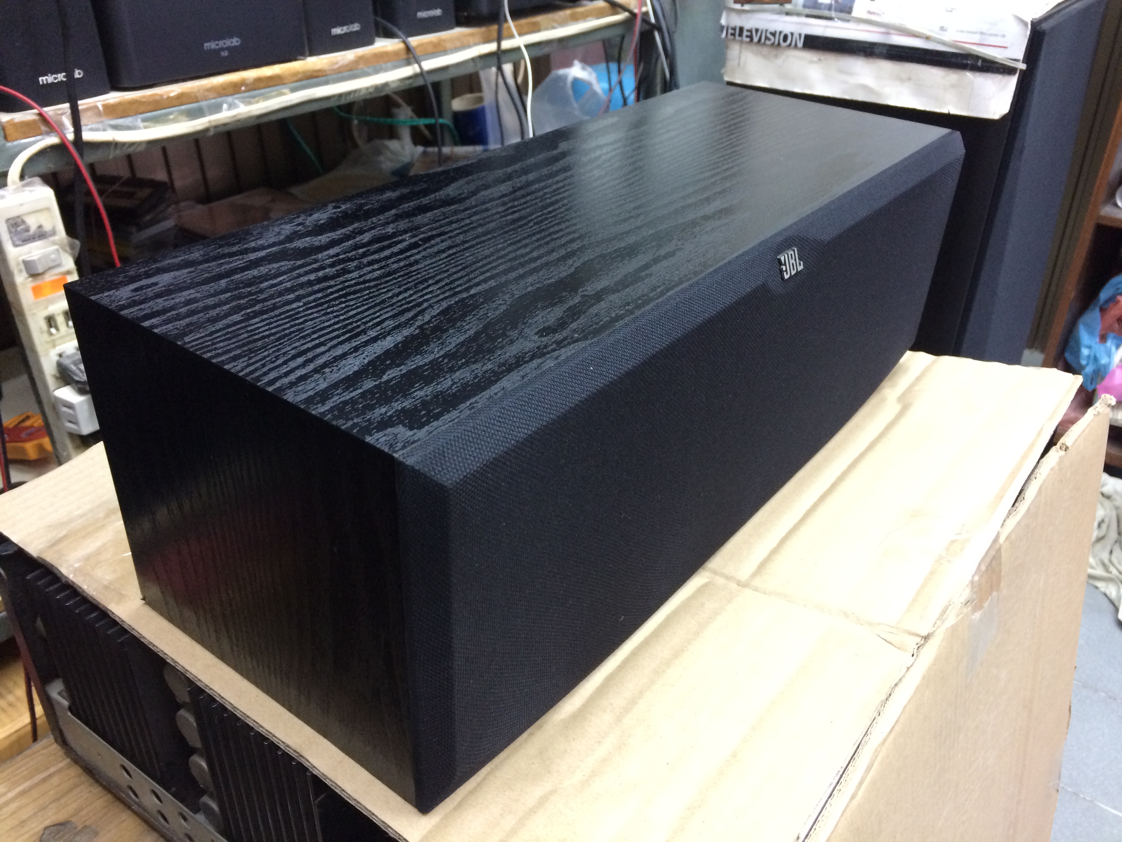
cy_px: 421
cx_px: 561
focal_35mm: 29
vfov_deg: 48.2
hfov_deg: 61.7
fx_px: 940
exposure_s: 1/33
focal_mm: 4.15
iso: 250
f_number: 2.2
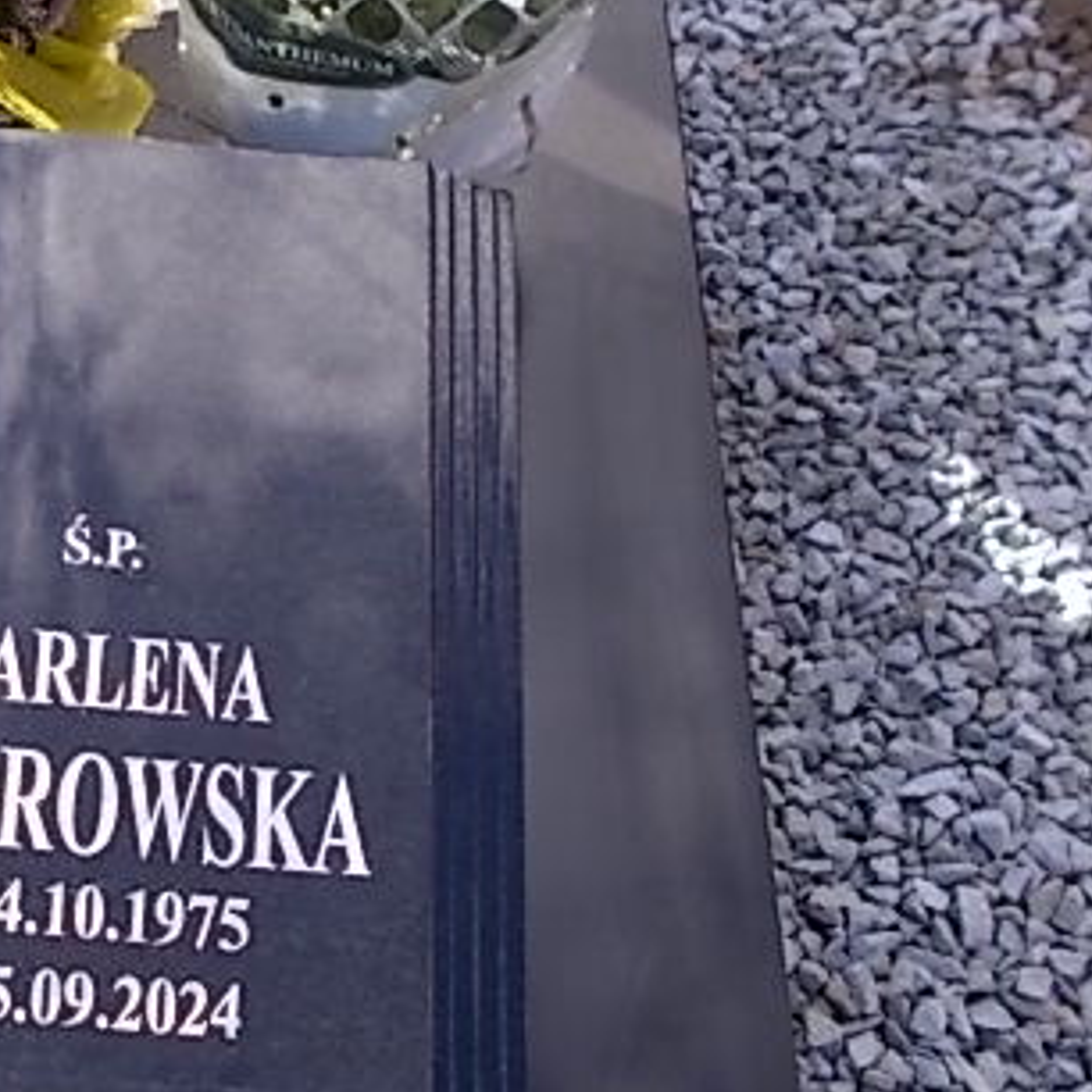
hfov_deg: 33.2
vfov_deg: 35.4
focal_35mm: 48
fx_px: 1713
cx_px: 79
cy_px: 557
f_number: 3.2
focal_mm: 4.6
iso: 80
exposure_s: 1/250
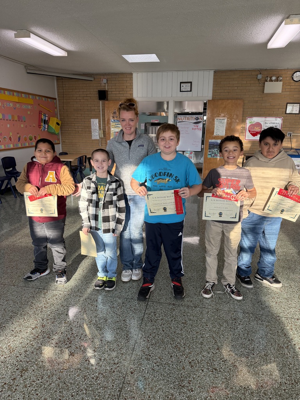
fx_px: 277
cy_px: 200
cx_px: 150
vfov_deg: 71.6
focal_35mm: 24
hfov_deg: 56.8
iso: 200
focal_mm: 6.76
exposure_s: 1/190
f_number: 1.78
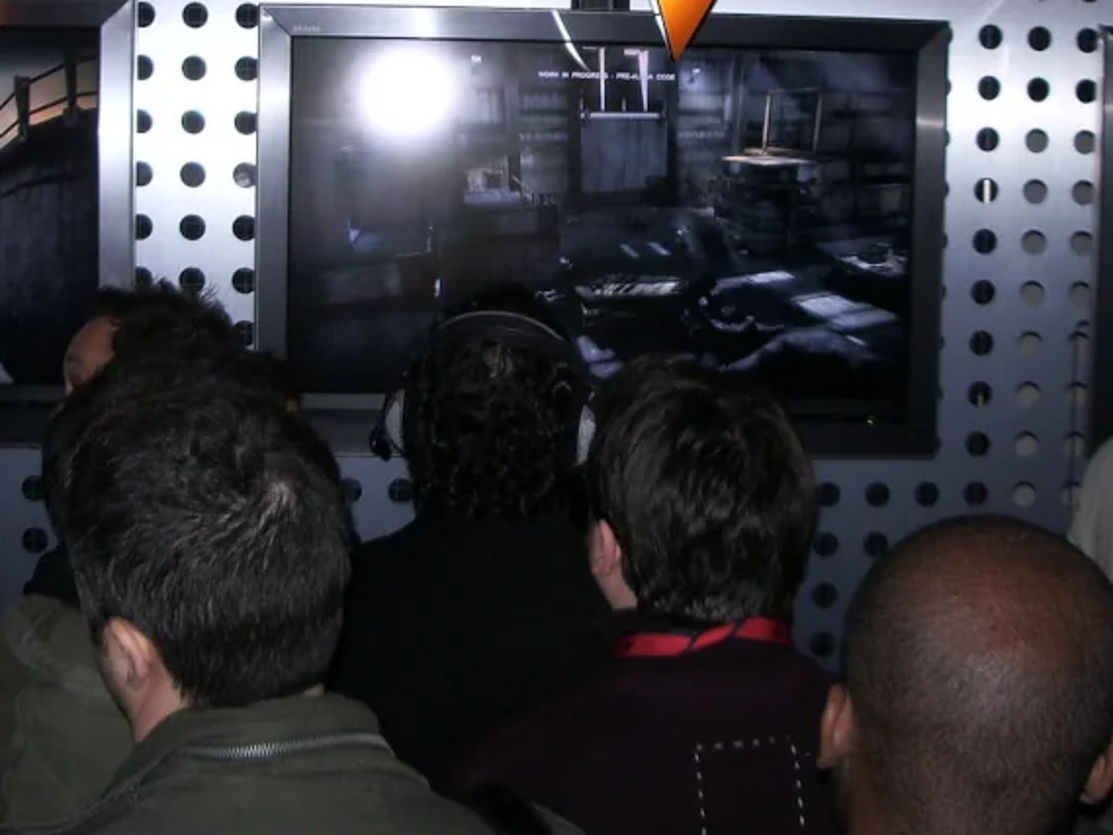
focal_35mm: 59
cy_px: 241
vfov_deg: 24.6
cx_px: 573
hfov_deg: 32.7
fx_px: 1897
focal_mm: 5.8
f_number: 2.6
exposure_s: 1/40
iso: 100
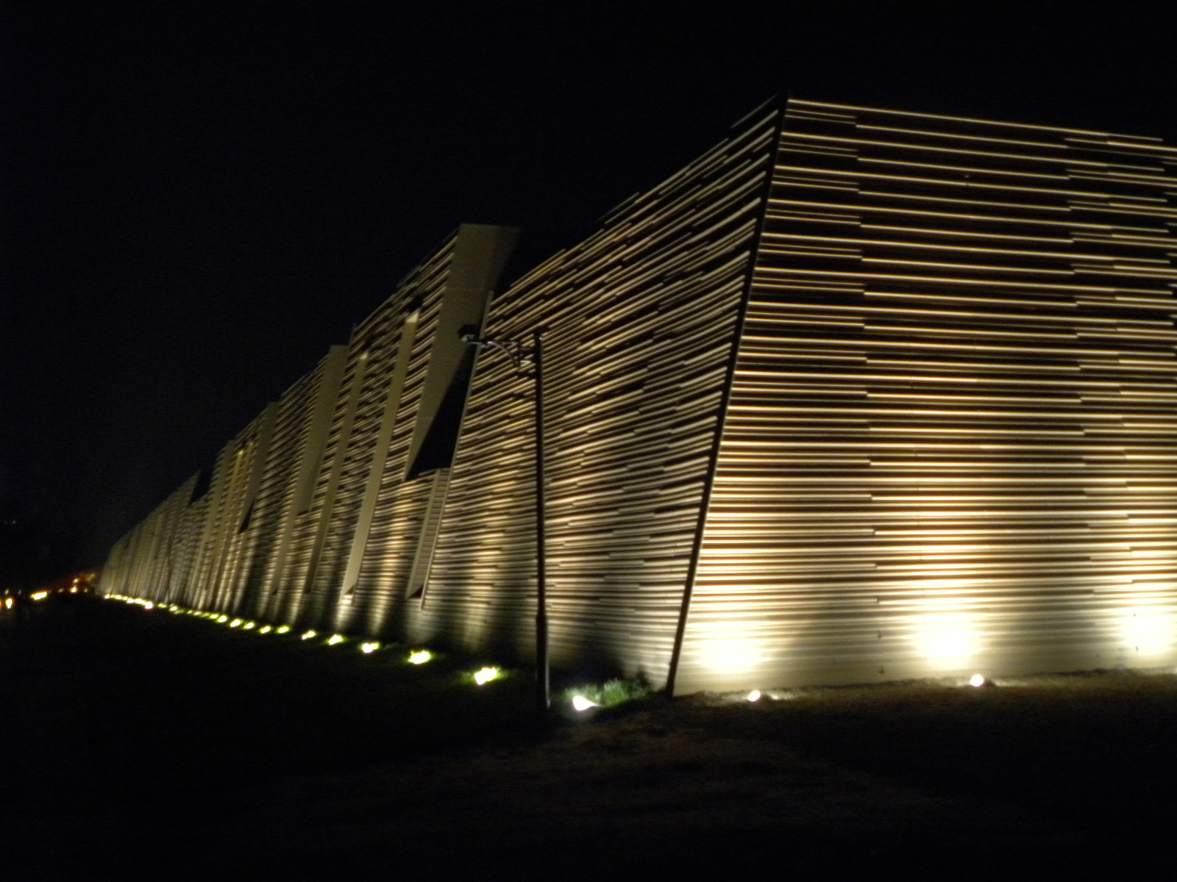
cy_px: 441
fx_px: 1394
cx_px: 588
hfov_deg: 45.8
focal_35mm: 41
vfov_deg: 35.1
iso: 400
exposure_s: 1/9.2
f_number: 3.2
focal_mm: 7.3
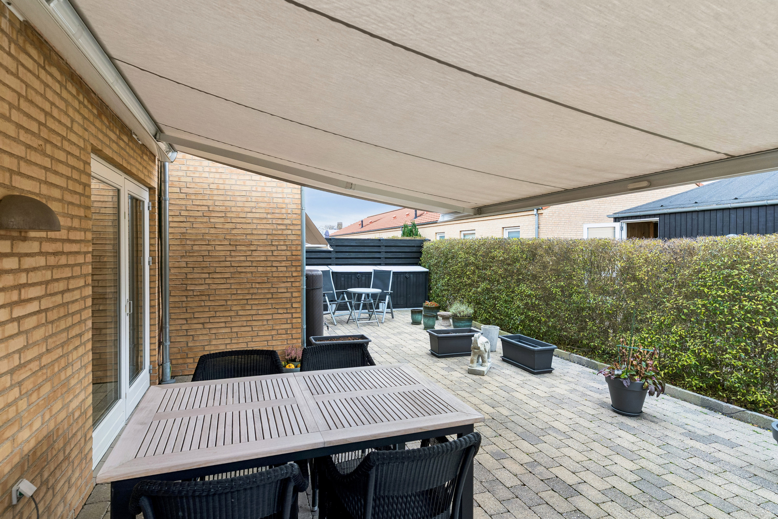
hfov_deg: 93.3
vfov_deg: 70.4
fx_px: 367
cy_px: 260
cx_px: 389
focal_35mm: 17
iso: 320
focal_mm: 17
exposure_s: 1/30
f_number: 6.3
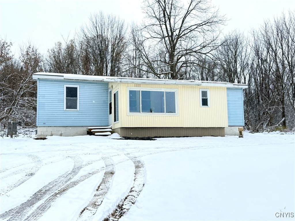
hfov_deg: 52.6
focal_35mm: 35
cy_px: 110
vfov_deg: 40.7
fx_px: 298
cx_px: 148
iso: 80
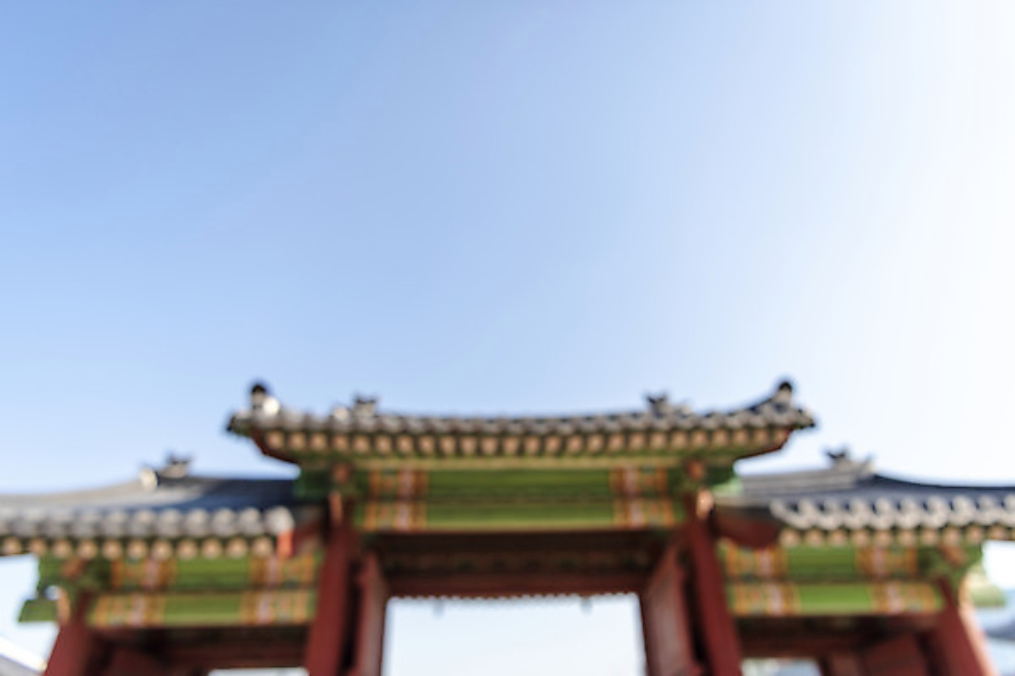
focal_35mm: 24
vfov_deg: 53.1
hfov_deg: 73.7
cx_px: 508
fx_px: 677
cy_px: 338
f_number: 2.8
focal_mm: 24
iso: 160
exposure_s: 1/2500
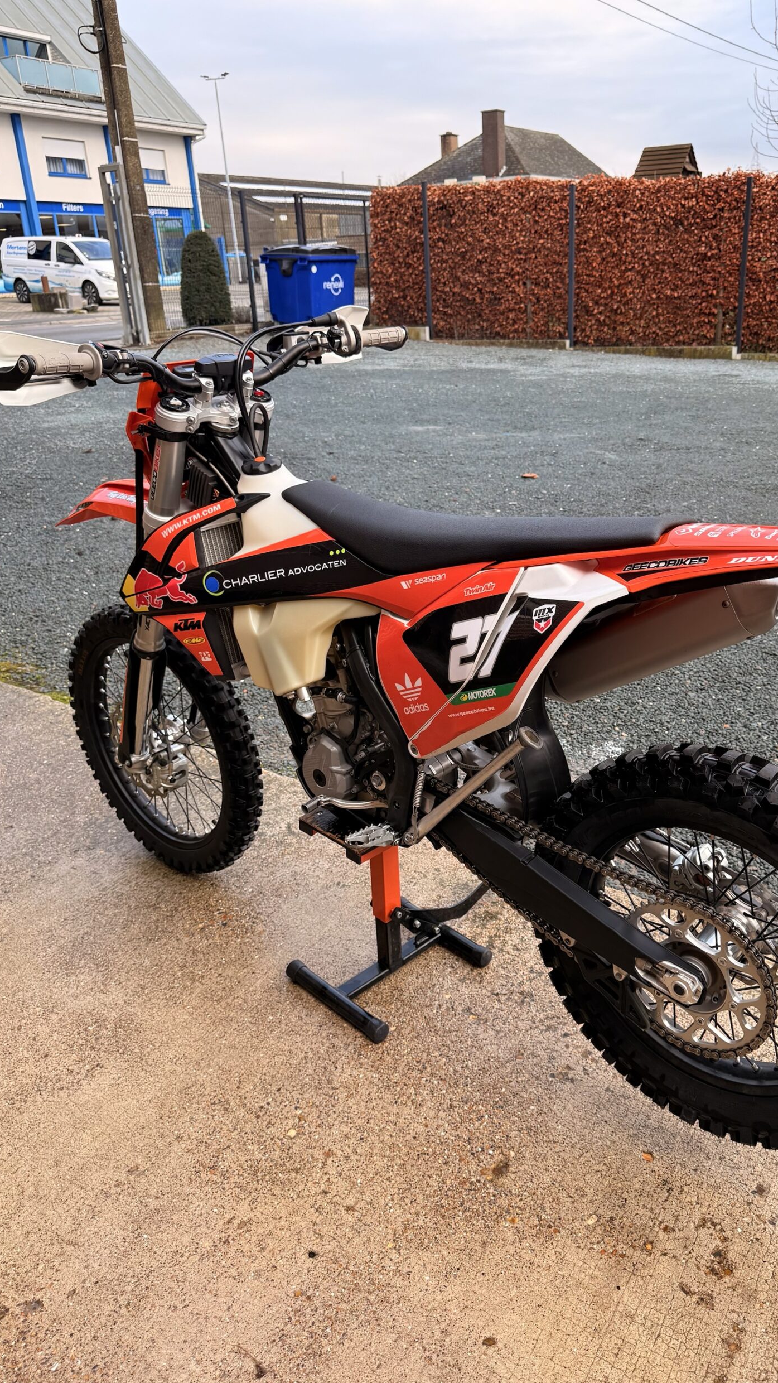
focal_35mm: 27
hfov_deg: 42.7
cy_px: 705
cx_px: 475
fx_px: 990
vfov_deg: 69.8
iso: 100
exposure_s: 1/677
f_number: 1.78
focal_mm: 6.76
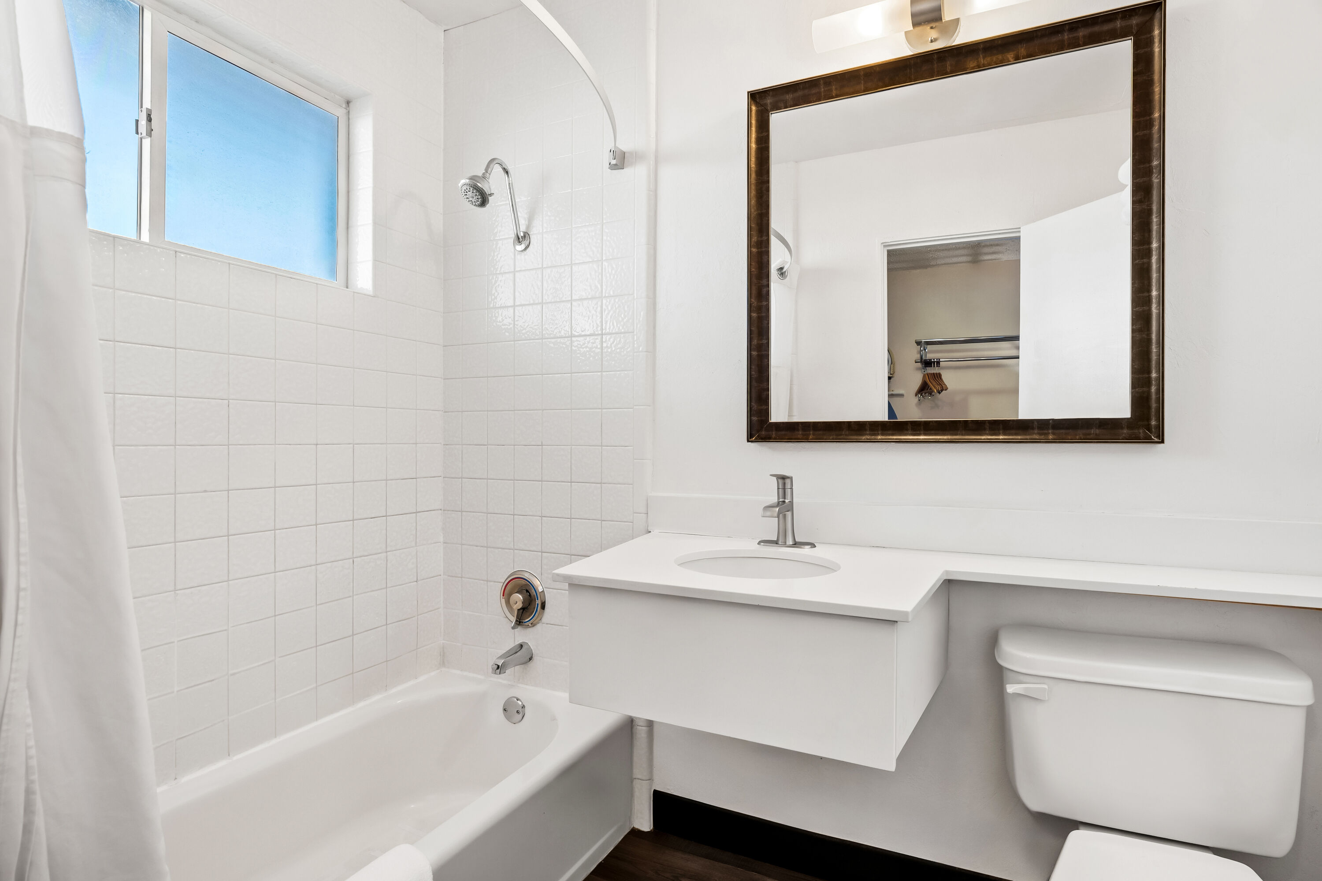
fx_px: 588
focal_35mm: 16
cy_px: 440
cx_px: 661
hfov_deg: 96.7
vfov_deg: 73.7
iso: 100
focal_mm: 16
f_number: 8
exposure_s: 1.3
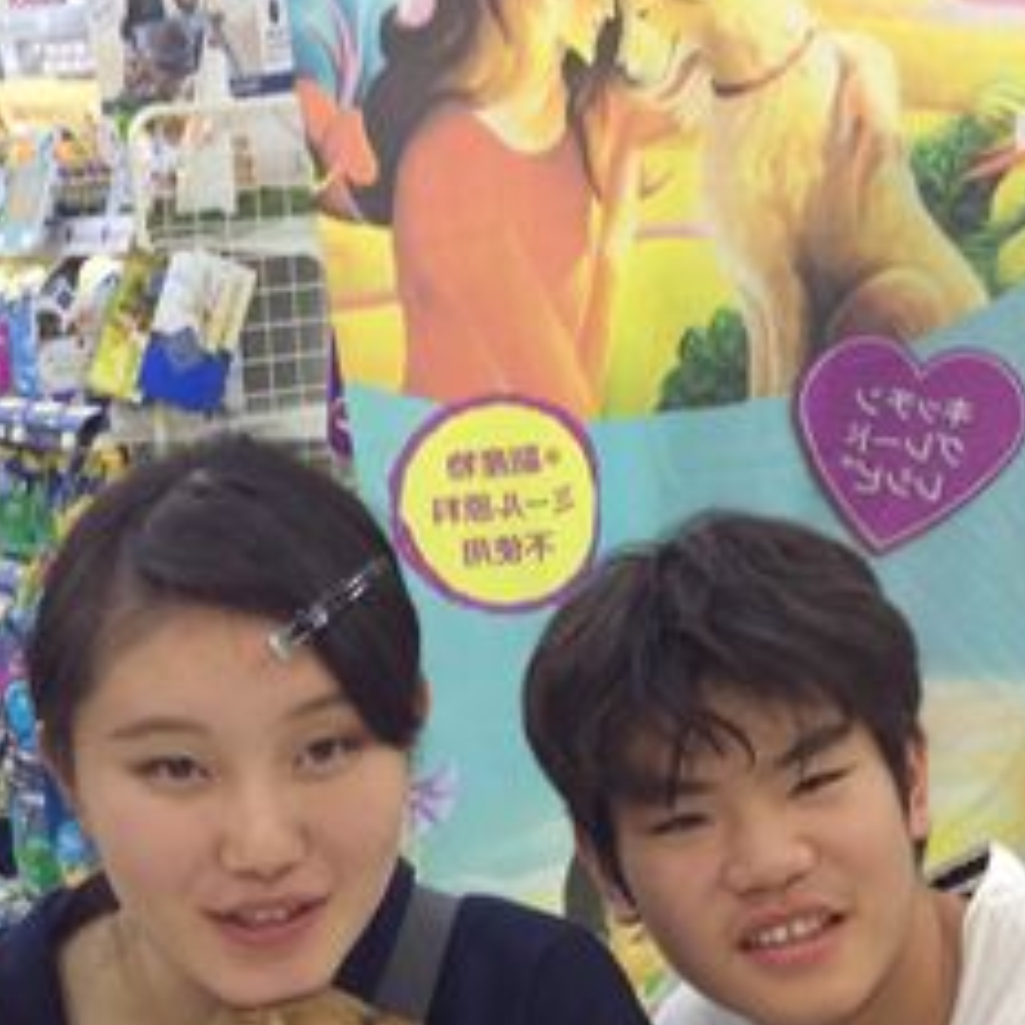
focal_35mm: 73
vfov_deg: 23.2
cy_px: 892
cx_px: 274
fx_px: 2446
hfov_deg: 23.5
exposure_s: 1/24
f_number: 2.4
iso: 40
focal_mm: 3.3
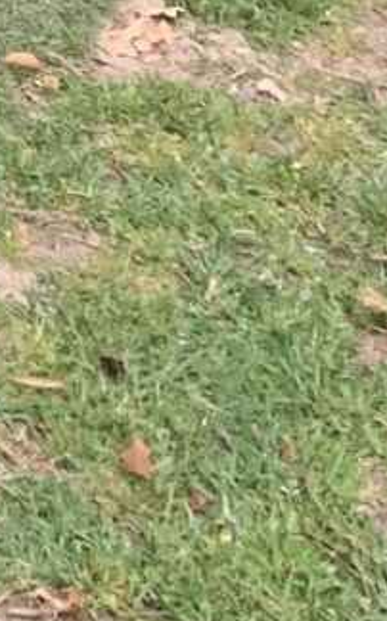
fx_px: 3685
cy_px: -1537
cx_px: -1435
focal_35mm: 218
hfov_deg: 5.0
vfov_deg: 7.7
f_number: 1.8
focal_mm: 4.25
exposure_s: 1/158
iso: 25
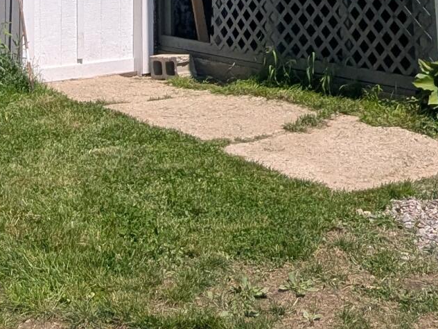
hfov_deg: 25.6
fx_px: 962
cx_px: 175
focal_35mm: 76
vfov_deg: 17.3
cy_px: -181
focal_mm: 2.35
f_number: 2.2
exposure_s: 1/2299
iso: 46
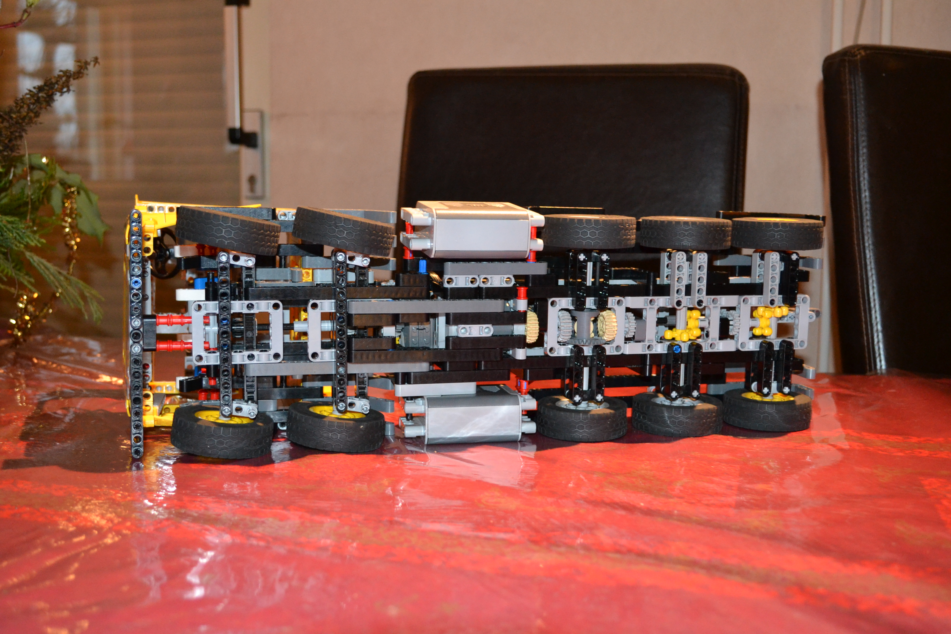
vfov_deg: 34.2
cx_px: 476
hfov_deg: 49.6
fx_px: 1030
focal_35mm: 39
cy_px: 317
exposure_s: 1/60
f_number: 4.2
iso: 1800
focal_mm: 26
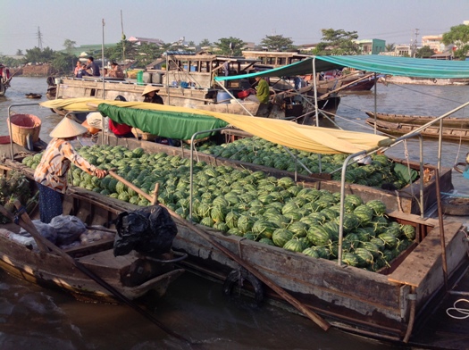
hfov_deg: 52.7
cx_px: 234
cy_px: 175
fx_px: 473
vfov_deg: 40.6
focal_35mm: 35
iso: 50
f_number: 2.4
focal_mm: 4.28
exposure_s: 1/775
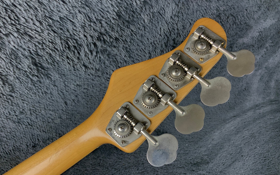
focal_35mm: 31
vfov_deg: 40.6
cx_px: 140
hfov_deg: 61.2
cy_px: 95
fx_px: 237
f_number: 1.8
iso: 64
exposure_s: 1/100
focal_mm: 3
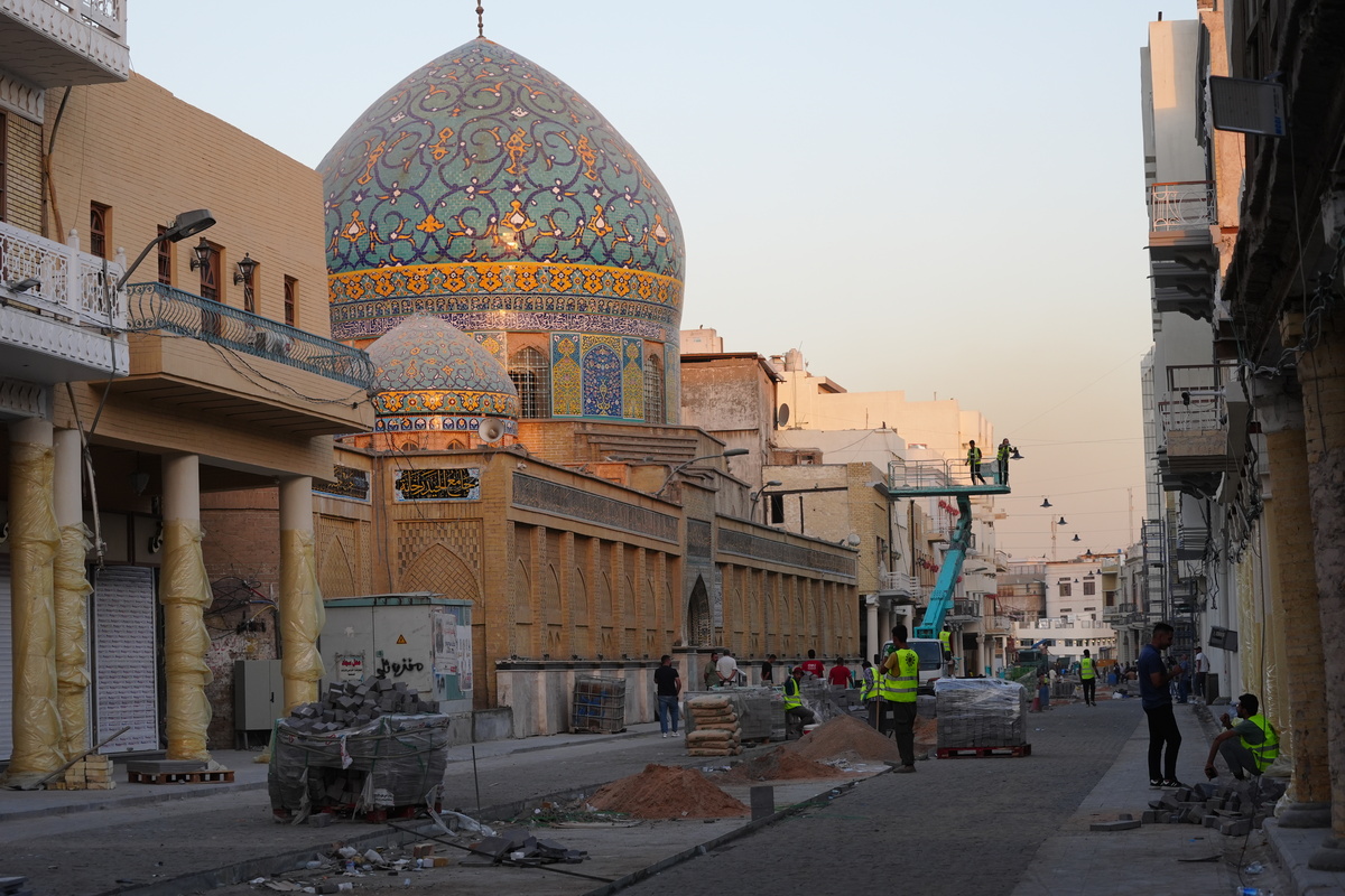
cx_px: 672
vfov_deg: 19.5
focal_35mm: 70
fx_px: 2615
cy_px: 448
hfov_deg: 28.8
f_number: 5.6
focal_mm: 70
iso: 800
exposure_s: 1/400
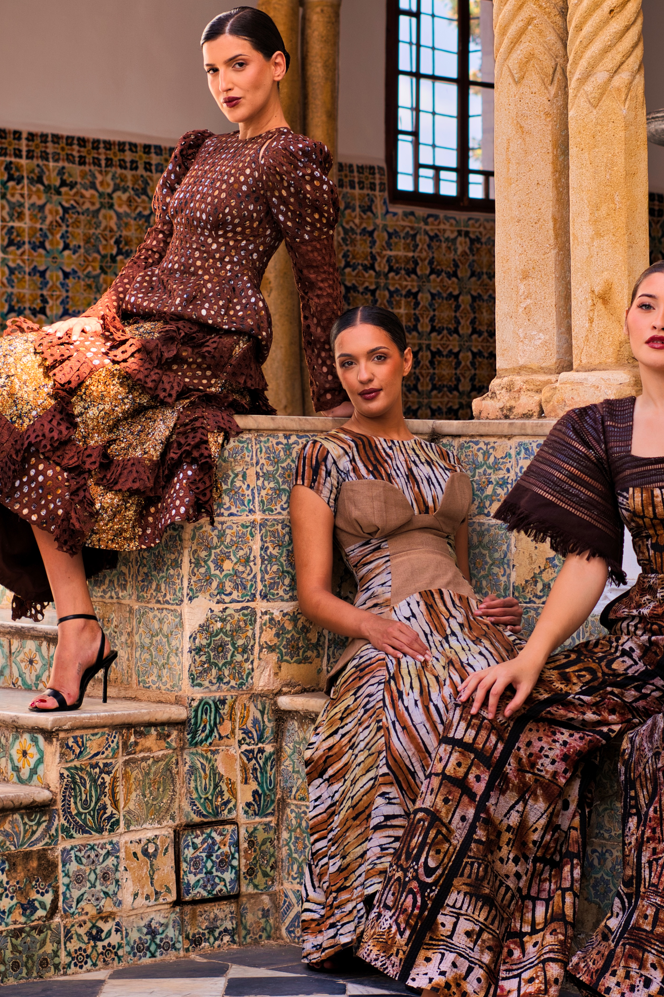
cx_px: 398
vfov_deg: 19.1
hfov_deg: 12.8
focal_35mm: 107
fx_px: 2960
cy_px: 369
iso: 50
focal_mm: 50
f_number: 4
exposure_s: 1/160
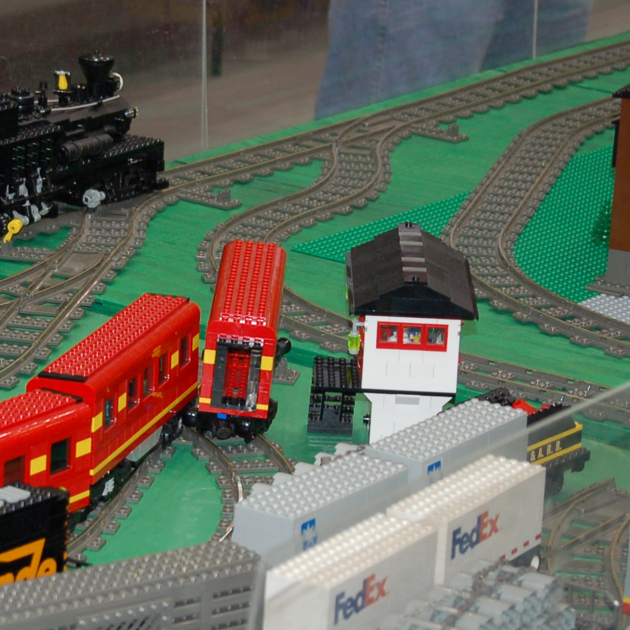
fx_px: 3459
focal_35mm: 168
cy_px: 296
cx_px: 82
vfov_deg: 10.4
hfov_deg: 10.4
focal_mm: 48
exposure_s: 1/60
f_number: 5.6
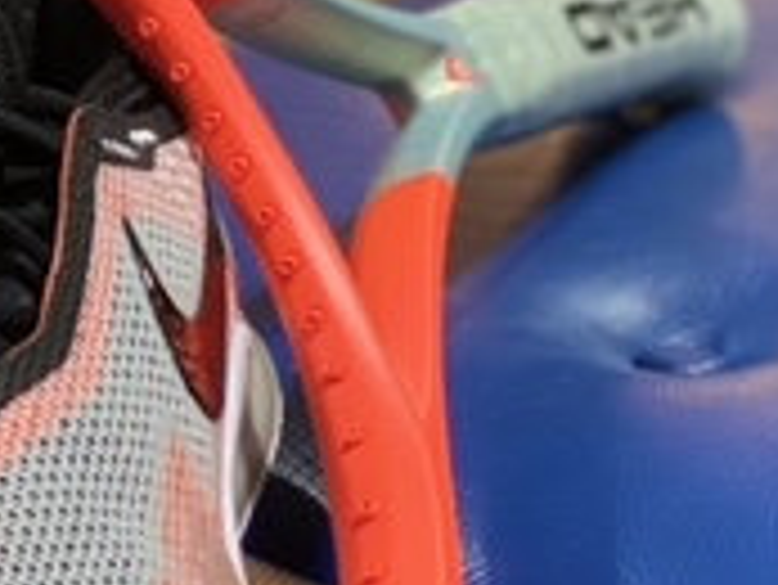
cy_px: 130
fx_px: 4318
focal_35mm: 192
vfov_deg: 7.7
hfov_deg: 10.0
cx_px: -319
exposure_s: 1/100
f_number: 2
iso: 200
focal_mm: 6
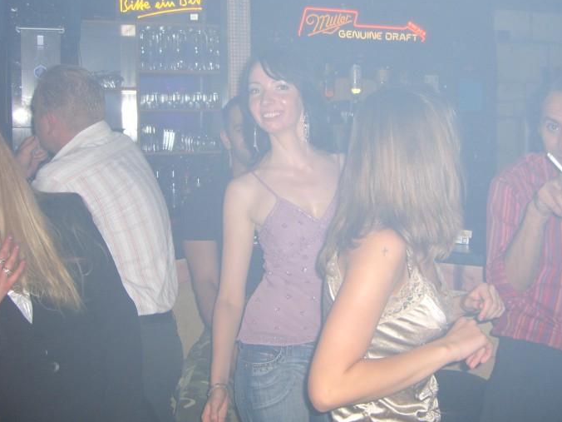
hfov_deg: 42.0
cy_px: 186
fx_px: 731
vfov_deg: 32.2
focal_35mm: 45
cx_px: 313
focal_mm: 7.9
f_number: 2.8
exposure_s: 1/60
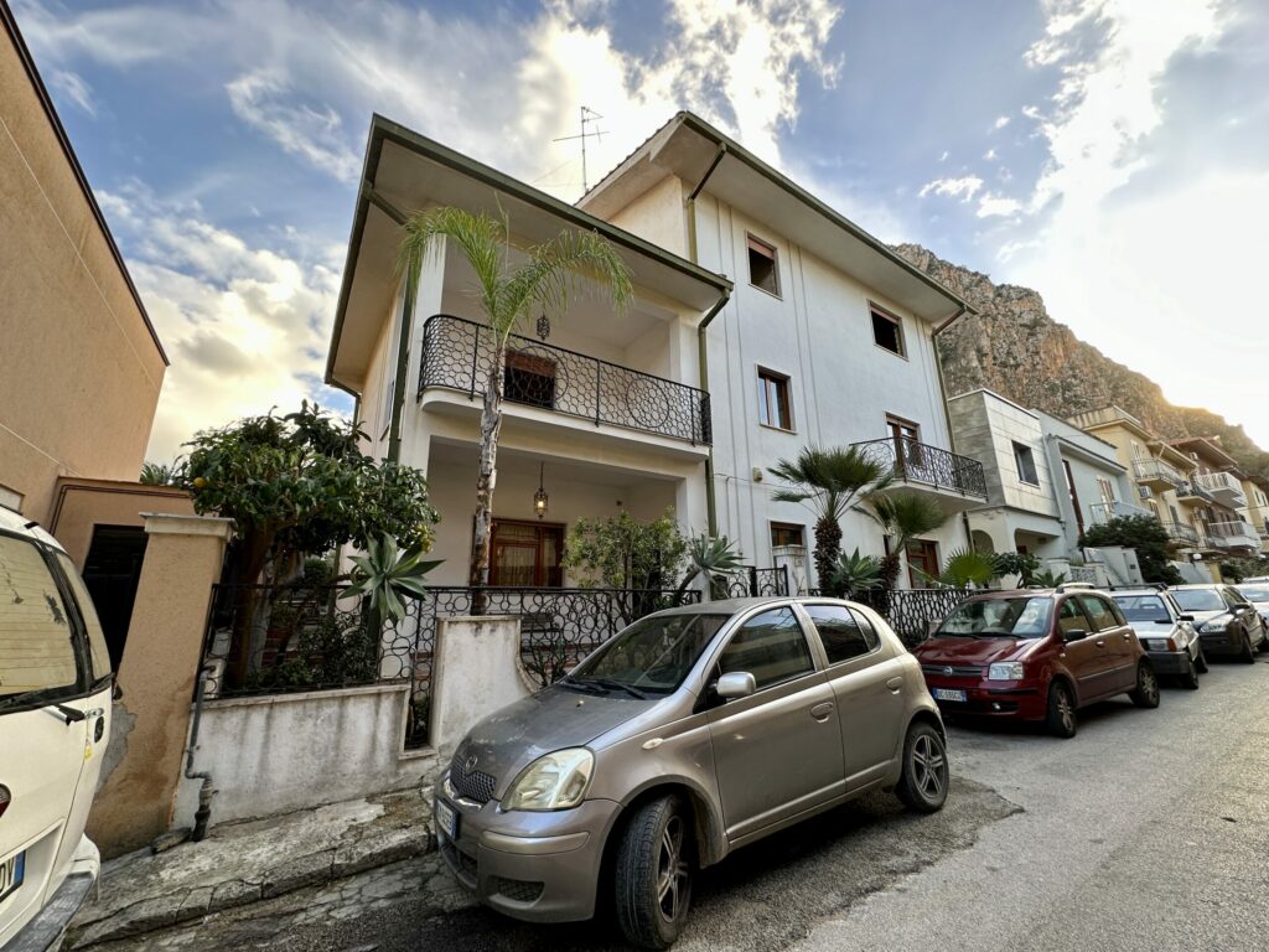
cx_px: 634
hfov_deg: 102.1
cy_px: 476
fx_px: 513
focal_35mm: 14
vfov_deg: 85.7
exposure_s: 1/145
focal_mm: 2.22
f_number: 2.2
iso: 40
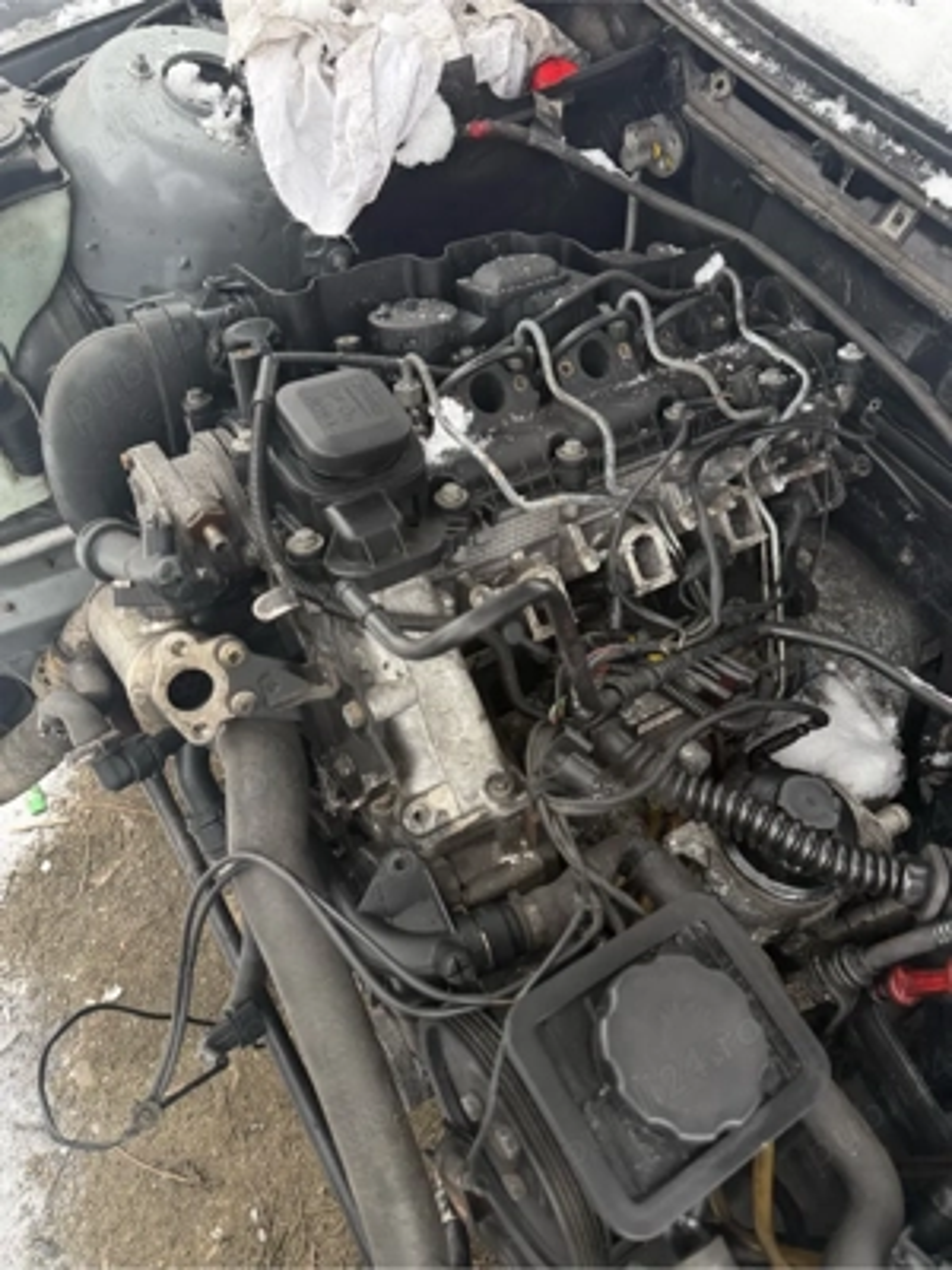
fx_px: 880
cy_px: 635
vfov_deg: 71.6
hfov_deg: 56.8
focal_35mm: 24
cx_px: 476
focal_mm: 6.76
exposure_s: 1/243
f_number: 1.78
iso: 160
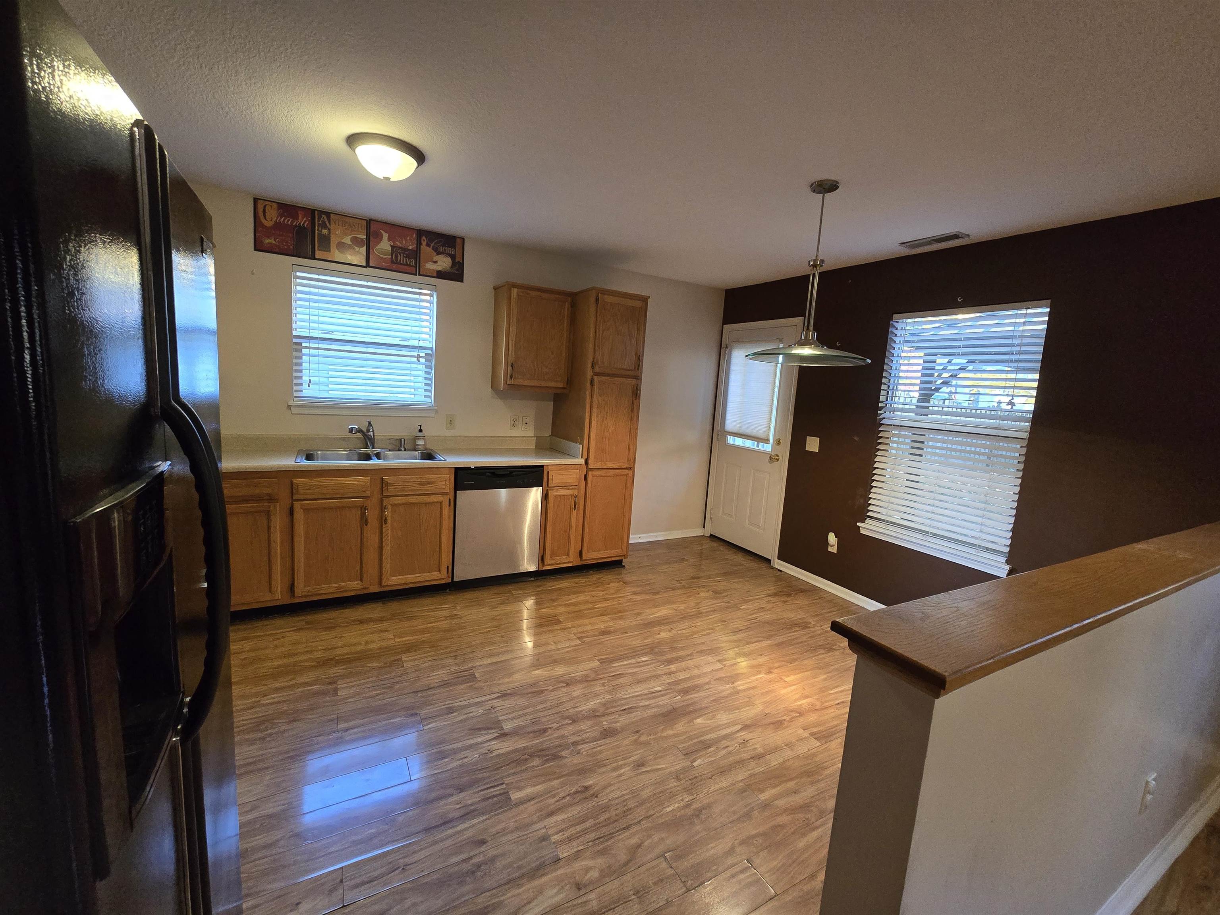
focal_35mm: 13
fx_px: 458
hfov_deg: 106.2
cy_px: 458
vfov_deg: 89.9
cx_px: 610
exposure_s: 1/60
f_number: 2.2
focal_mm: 2.2
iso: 640
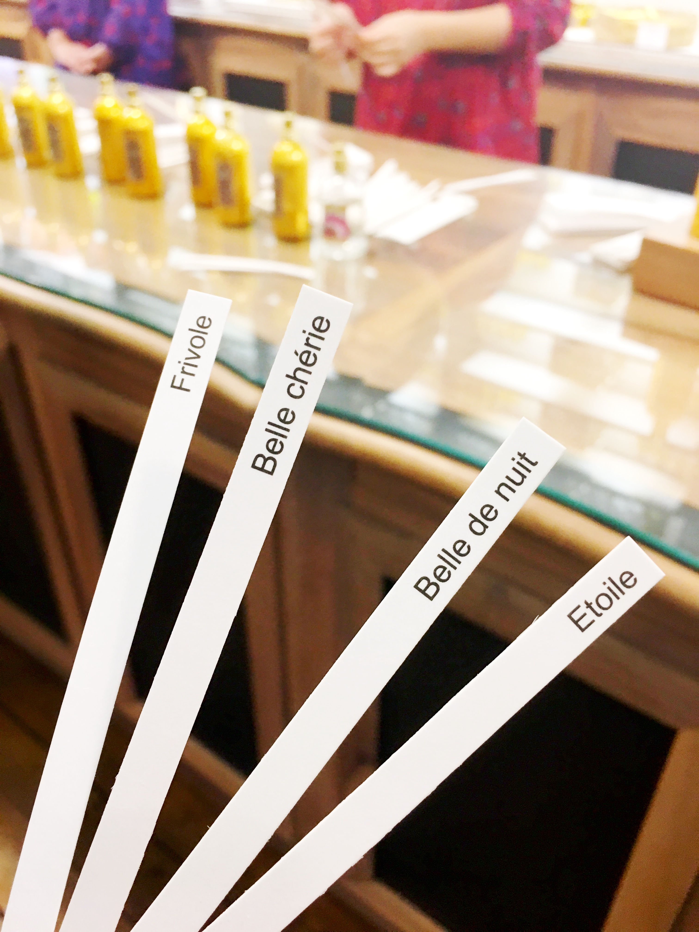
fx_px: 781
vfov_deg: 61.7
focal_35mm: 29
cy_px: 466
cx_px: 350
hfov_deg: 48.2
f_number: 2.2
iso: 64
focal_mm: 4.15
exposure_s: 1/17
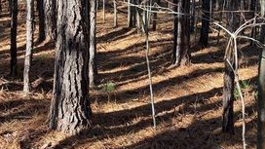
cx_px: 152
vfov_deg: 20.9
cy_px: 9
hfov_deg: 37.1
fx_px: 393
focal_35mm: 56
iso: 32
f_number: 1.8
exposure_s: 1/120
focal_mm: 3.99
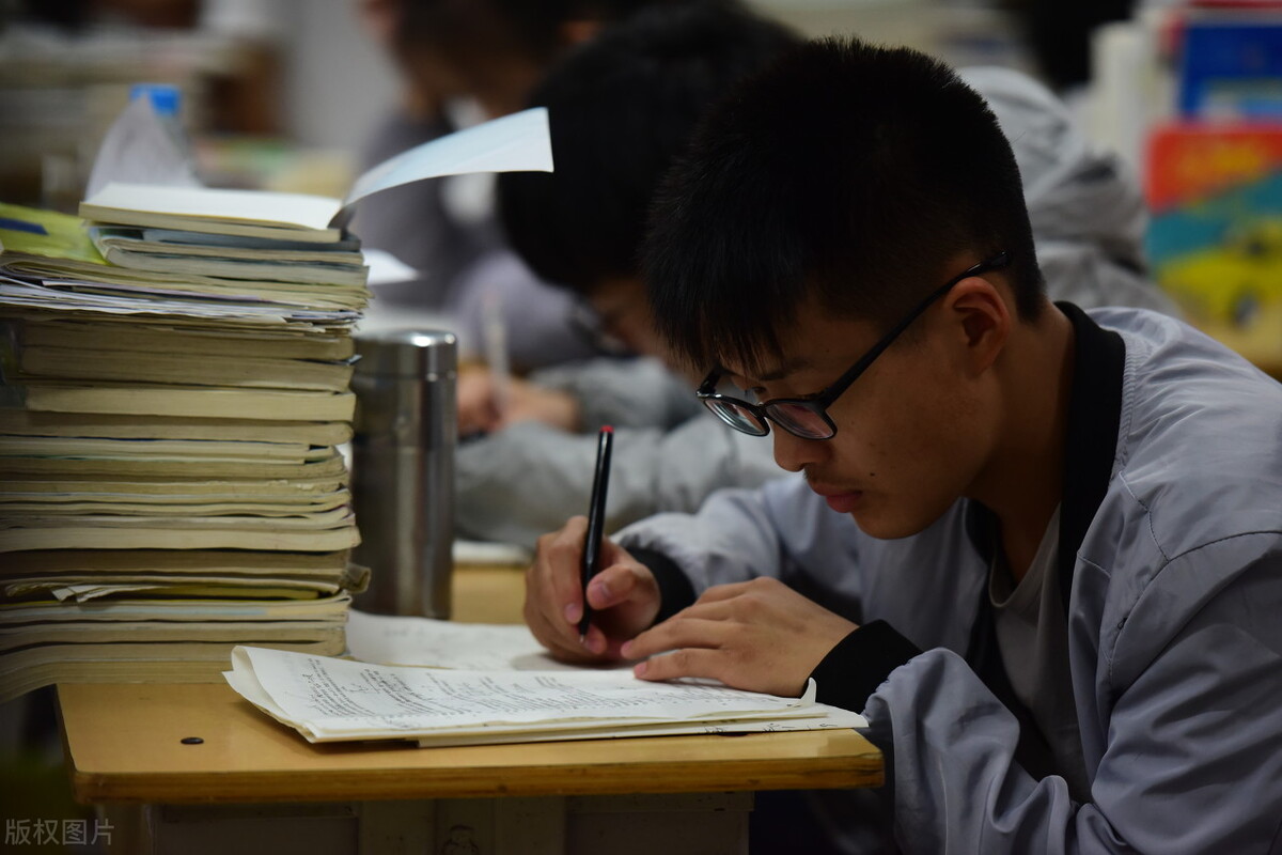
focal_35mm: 165
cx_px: 641
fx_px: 5875
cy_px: 428
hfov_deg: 12.5
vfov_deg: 8.3
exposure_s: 1/100
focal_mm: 165
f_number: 3.2
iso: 1600
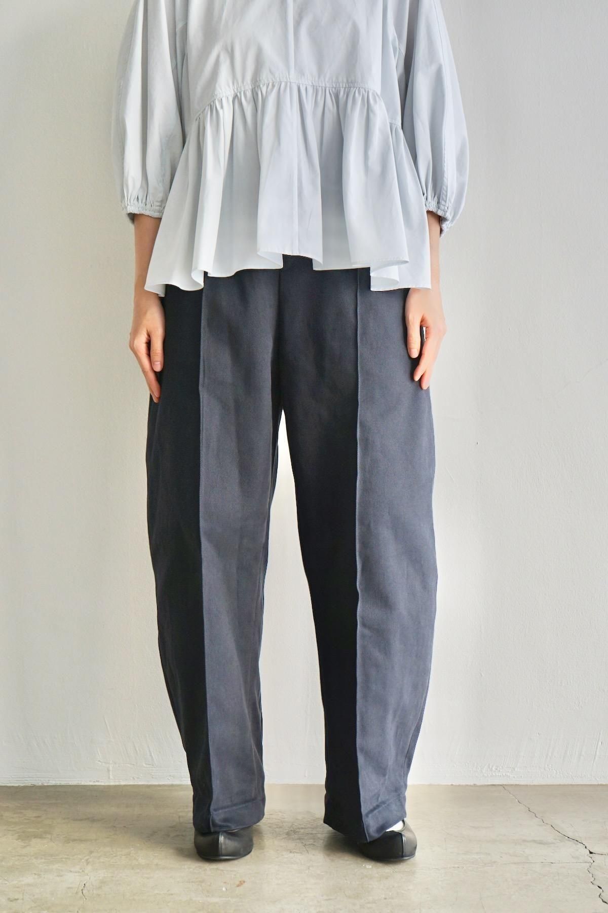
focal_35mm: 53
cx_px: 304
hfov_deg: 25.5
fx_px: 1343
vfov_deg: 37.5
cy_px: 456
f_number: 5
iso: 640
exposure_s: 1/160
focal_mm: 53
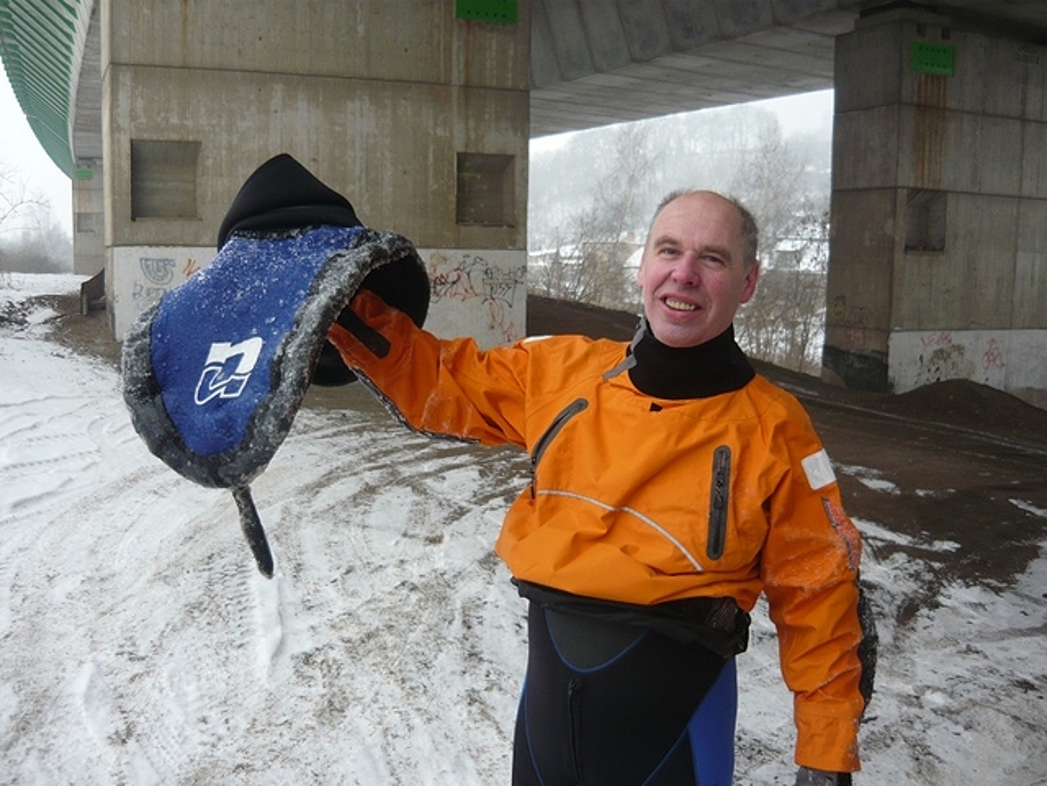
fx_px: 998
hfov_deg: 55.4
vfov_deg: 42.9
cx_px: 524
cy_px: 393
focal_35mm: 33
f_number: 2.8
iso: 100
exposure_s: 1/160
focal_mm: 5.5
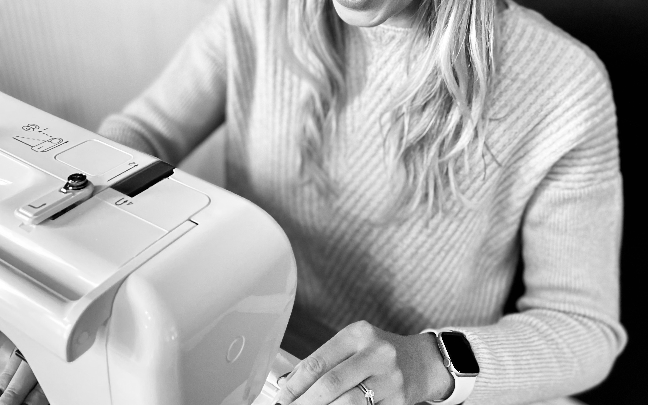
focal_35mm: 37
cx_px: 324
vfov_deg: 34.2
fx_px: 653
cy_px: 141
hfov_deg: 52.7
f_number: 1.6
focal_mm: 4.2
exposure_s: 1/50
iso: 400
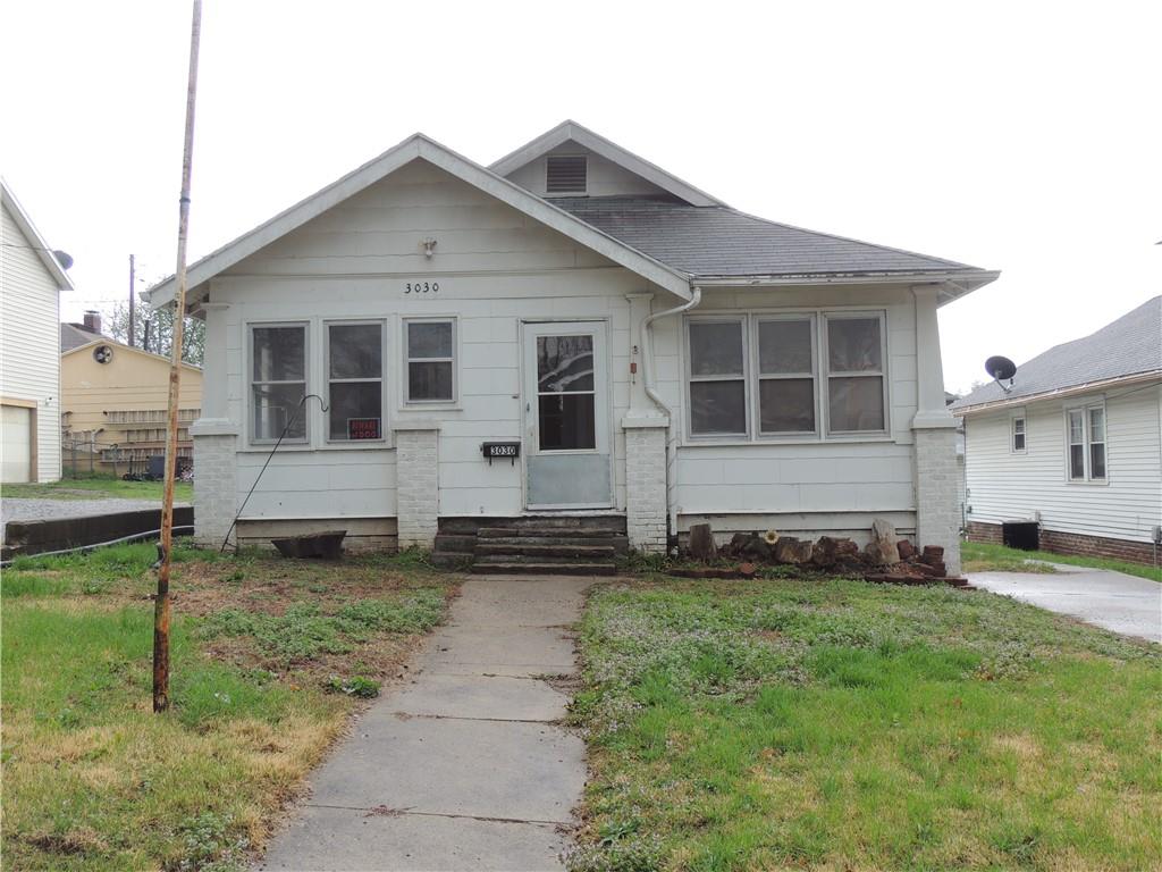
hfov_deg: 55.4
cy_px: 436
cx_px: 581
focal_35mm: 33
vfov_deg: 42.9
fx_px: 1108
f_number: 3.2
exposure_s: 1/100
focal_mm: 5.8
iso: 100
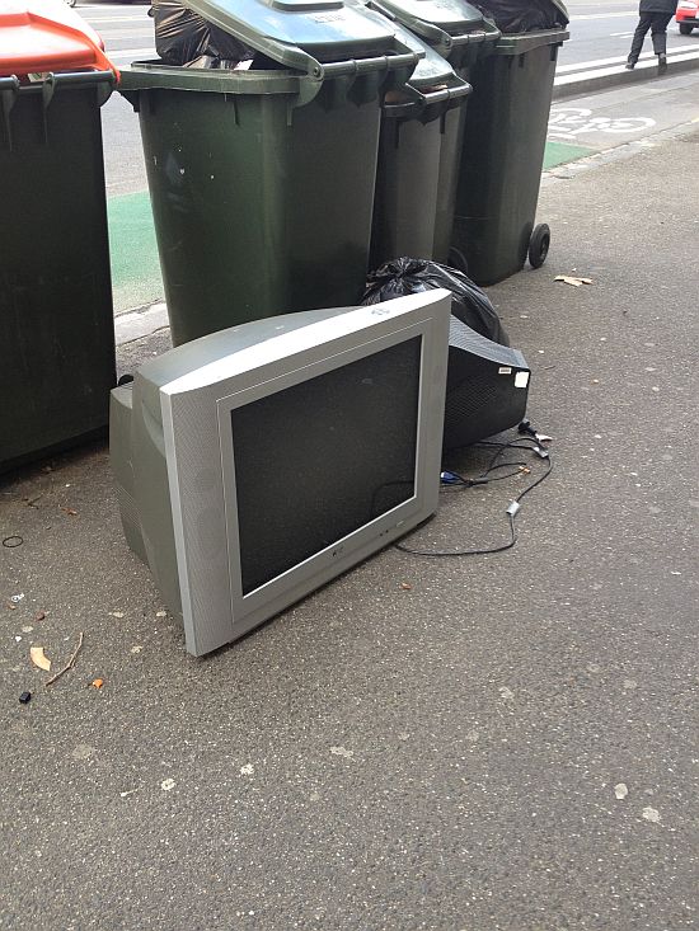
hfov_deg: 40.7
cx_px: 350
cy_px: 466
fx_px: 942
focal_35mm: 35
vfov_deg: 52.6
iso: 50
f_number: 2.4
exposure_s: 1/60
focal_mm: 4.28
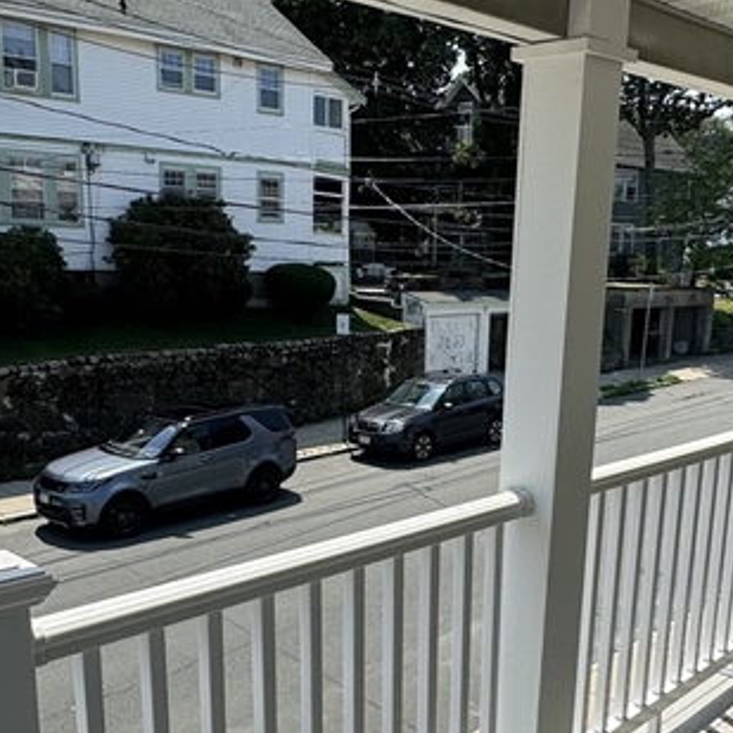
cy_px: 472
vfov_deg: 40.5
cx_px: 406
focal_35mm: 41
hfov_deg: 40.9
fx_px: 982
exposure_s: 1/1477
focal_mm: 2.22
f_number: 2.2
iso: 50
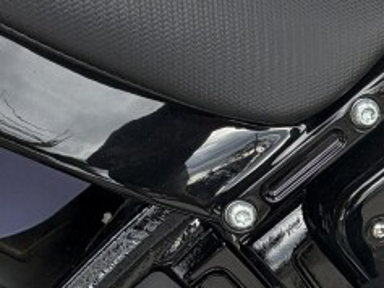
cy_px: 312
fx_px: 699
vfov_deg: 22.1
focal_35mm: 63
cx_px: 476
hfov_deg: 26.8
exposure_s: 1/127
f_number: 2.2
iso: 40
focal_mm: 2.22
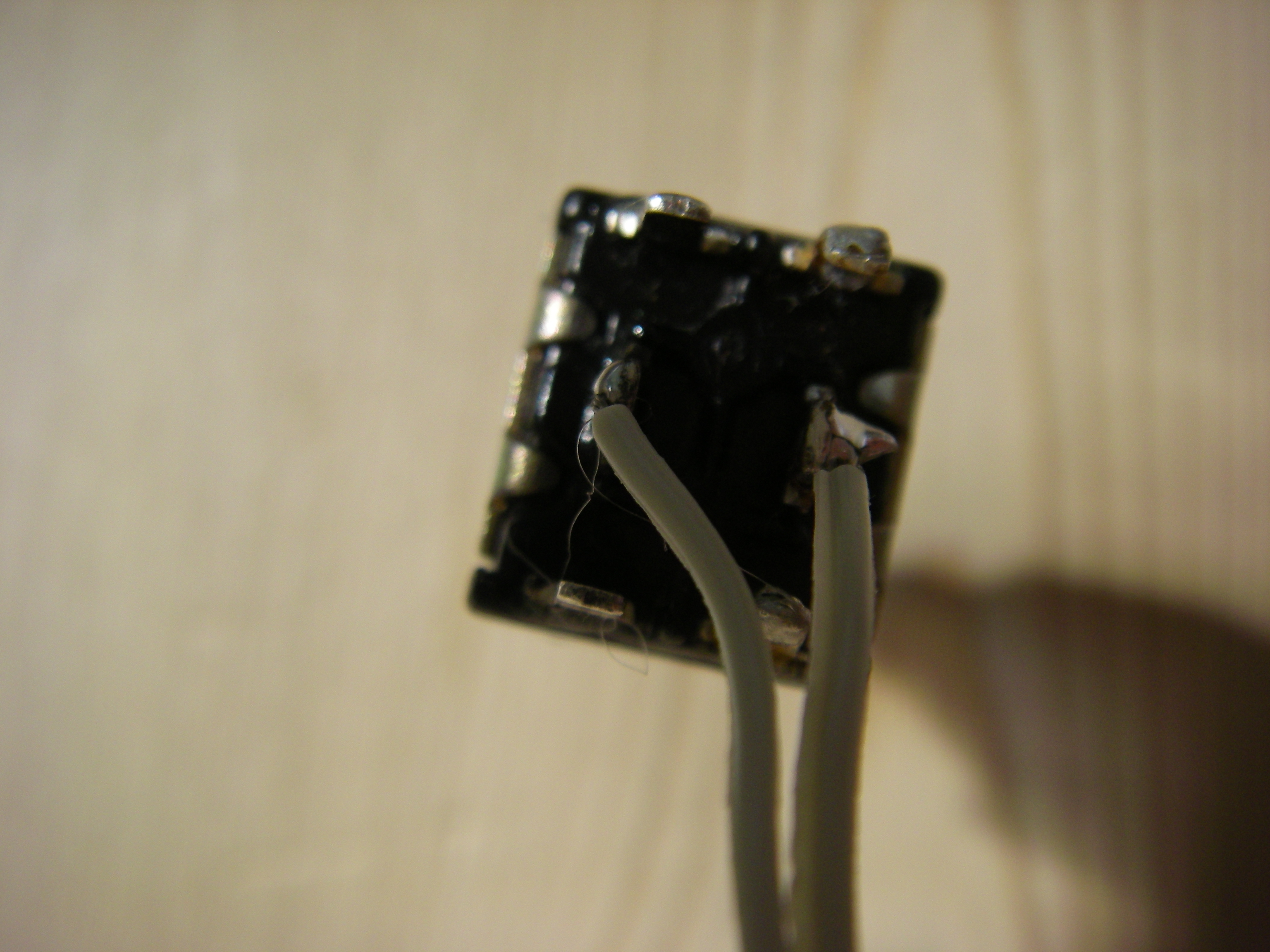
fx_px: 1394
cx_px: 635
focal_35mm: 38
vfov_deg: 37.7
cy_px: 476
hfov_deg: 49.0
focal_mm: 6.3
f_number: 3.3
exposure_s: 1/50
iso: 125
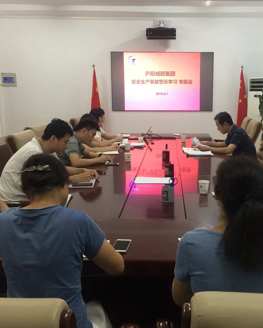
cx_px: 170
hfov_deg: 37.0
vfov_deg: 45.8
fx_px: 389
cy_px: 166
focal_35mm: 40
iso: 125
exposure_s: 1/17
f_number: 2.2
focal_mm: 4.15
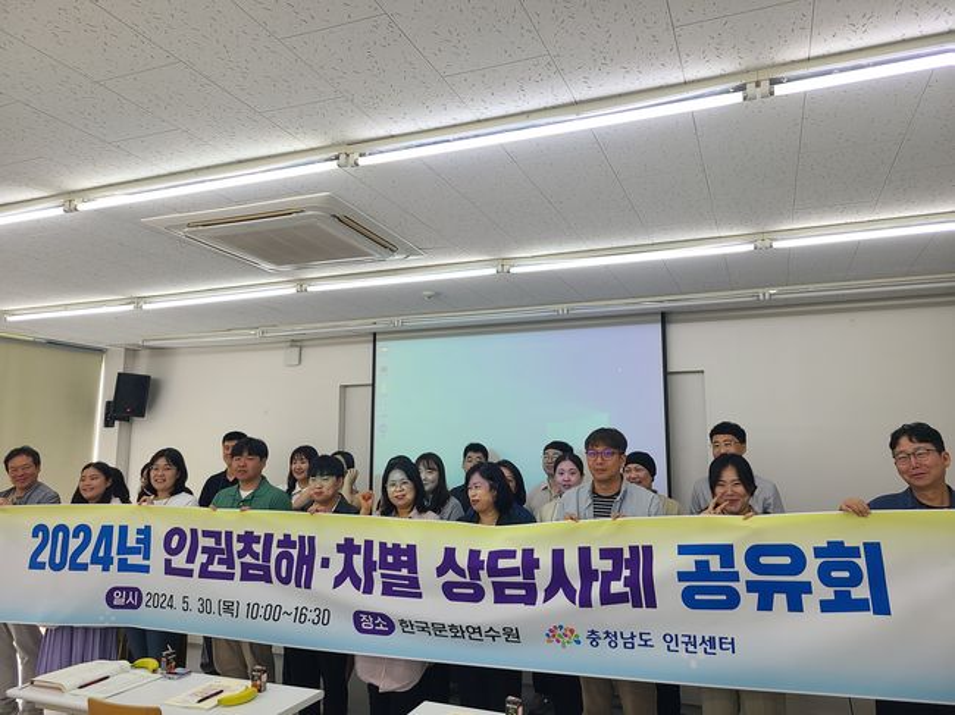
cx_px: 478
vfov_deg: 53.0
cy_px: 358
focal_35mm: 26
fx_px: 717
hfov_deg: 67.3
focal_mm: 5.4
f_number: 1.8
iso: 64
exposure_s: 1/120
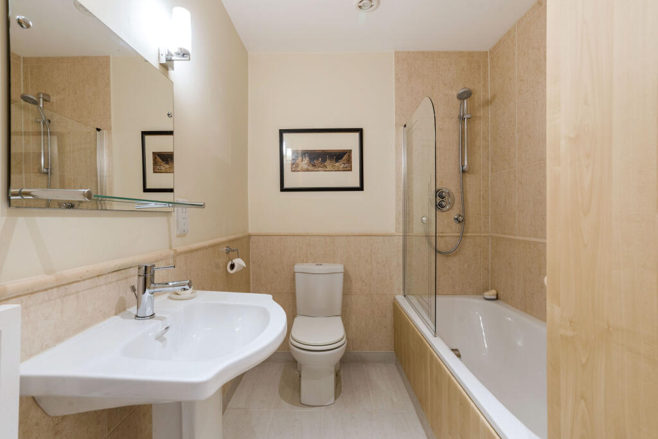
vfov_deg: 73.8
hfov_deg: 96.7
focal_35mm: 16
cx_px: 329
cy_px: 220
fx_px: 292
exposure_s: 1/4
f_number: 10
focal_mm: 16
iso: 640
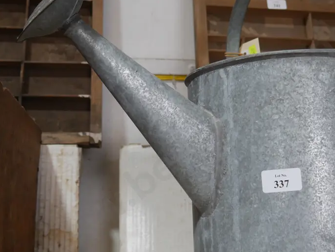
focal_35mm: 51
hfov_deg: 36.8
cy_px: 110
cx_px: 242
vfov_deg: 28.6
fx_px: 494
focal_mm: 17
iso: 320
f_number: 4
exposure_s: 1/60
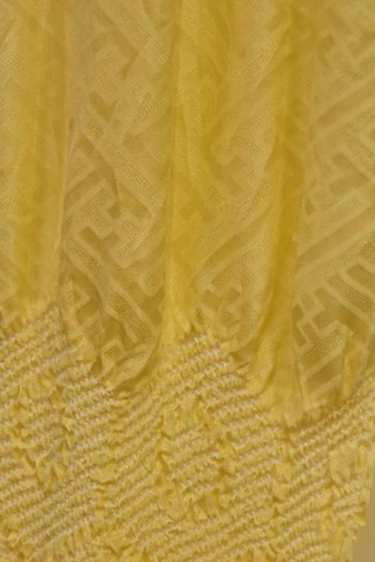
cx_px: 172
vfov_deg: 5.6
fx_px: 5731
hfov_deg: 3.7
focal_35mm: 367
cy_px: 289
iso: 1400
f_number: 6
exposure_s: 1/125
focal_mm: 155
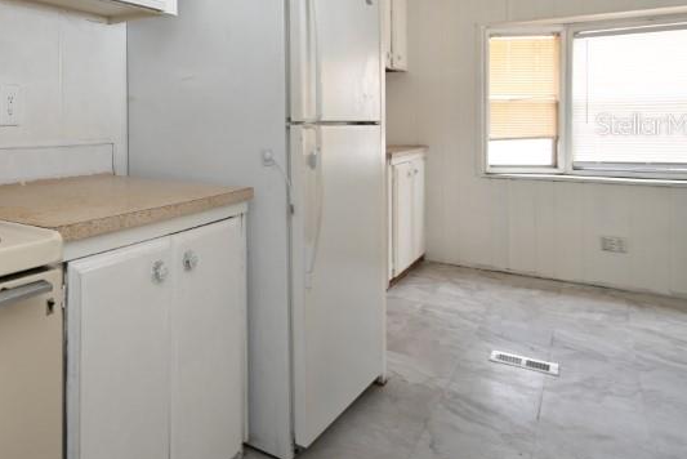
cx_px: 99
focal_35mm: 27
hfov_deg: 59.6
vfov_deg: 46.5
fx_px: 516
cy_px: 124
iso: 560
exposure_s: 1/60
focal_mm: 10
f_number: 4.5
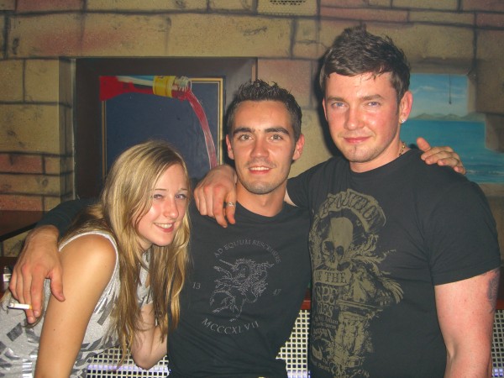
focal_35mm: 38
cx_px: 252
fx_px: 553
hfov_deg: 49.0
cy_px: 189
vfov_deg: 37.7
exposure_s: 1/60
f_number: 2.8
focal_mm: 7.9
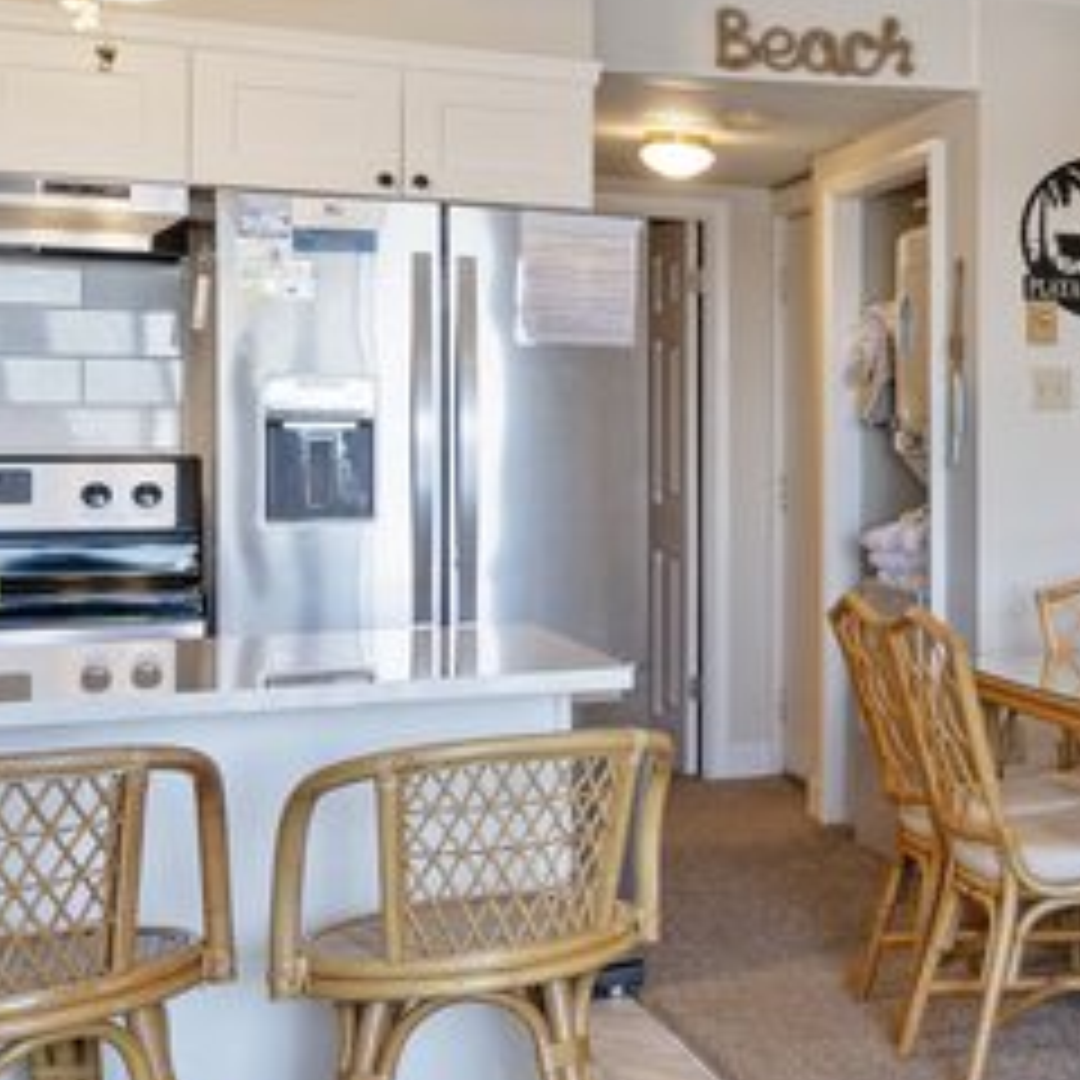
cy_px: 385
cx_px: 1904
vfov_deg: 29.4
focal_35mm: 58
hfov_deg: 21.0
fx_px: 2047
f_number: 8
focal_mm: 16
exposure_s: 1/25
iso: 320
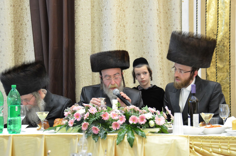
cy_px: 78
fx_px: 765
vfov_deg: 11.7
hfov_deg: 17.5
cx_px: 118
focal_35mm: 117
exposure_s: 1/60
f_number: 6.3
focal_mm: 78
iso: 1600
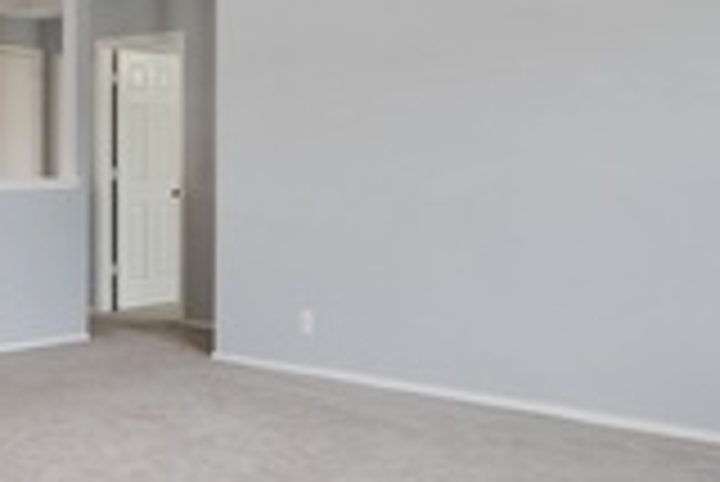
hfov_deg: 33.0
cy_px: 158
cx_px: 22
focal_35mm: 56
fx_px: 1121
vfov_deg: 24.1
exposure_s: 1/4
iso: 250
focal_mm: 14
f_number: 9
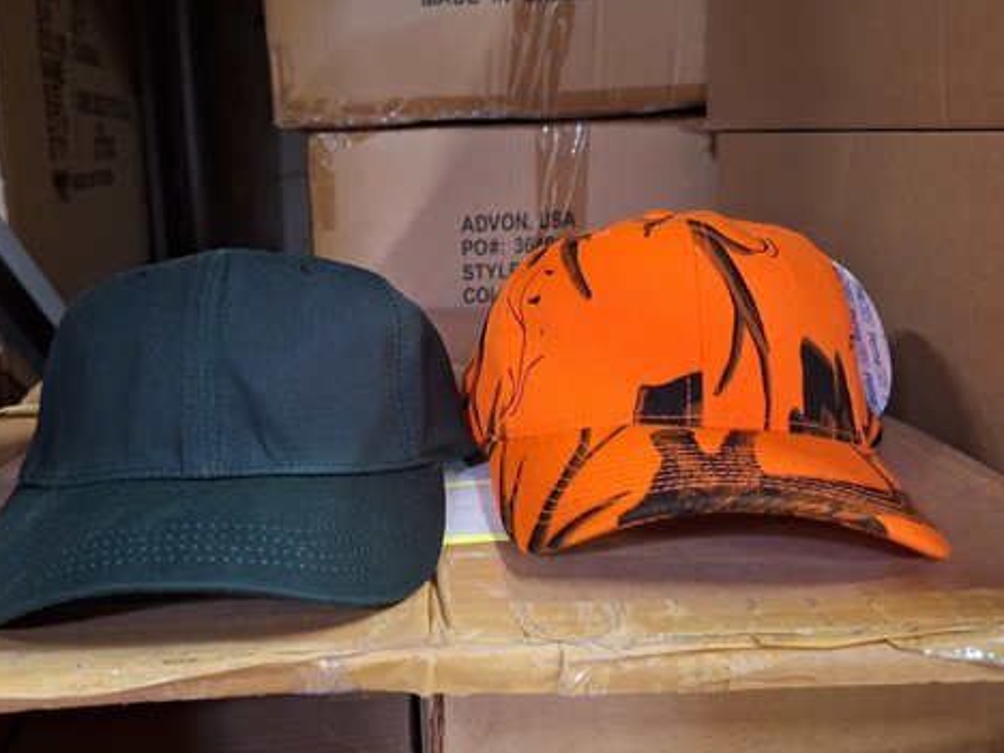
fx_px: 899
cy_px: 385
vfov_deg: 45.4
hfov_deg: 57.8
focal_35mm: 31
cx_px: 394
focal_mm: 5.54
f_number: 1.8
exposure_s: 1/20
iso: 500
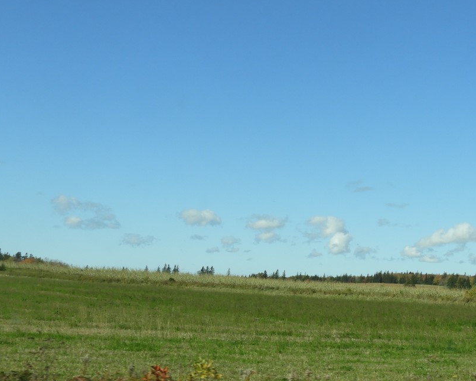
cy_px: 247
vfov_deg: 24.9
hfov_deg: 30.6
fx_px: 859
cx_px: 337
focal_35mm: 61
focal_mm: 6.3
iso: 100
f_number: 3.8
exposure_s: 1/1000
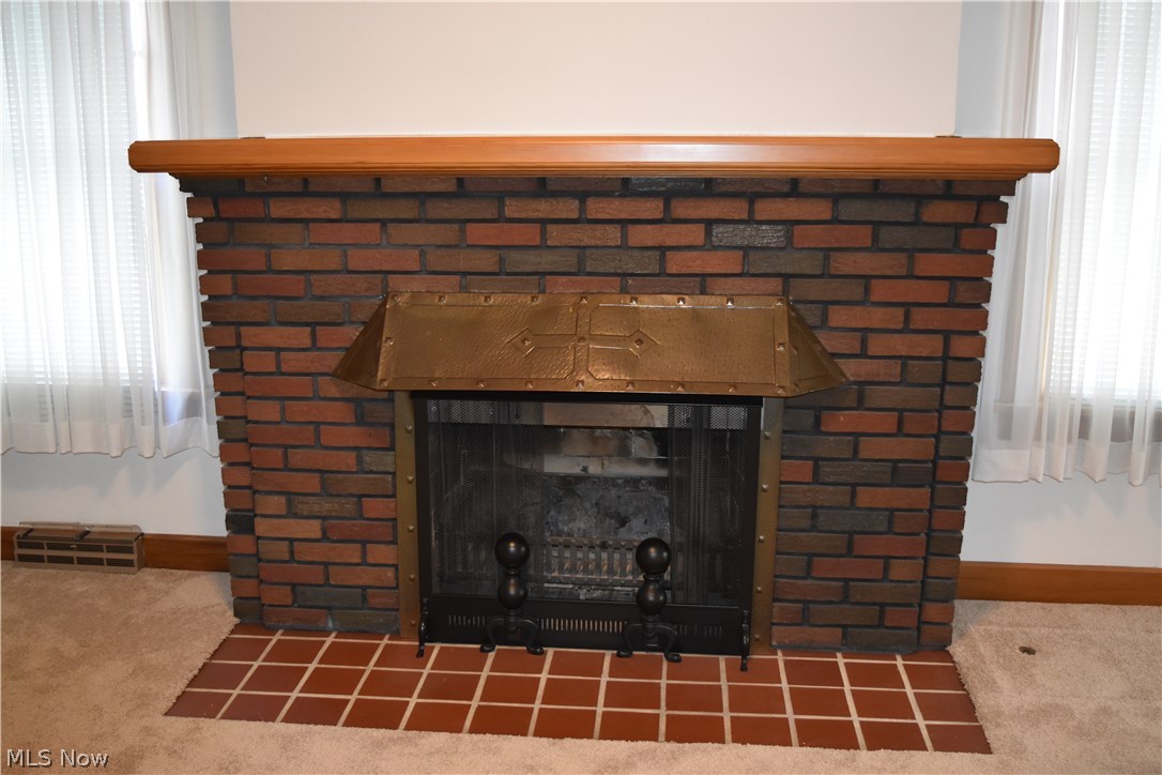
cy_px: 388
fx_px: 1113
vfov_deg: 38.4
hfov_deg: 55.1
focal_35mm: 34
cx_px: 581
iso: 1600
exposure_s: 1/60
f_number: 3.8
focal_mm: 23
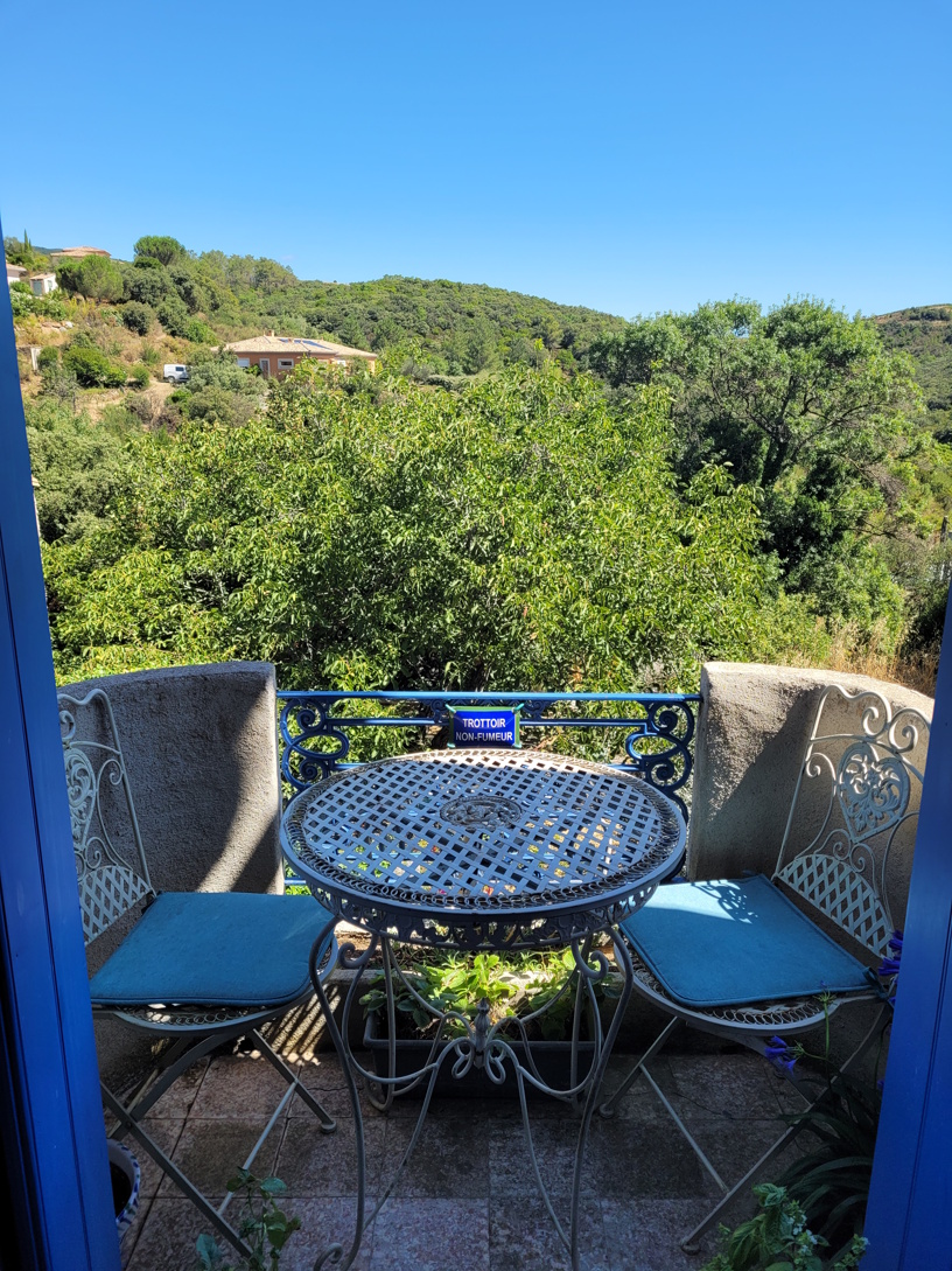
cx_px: 476
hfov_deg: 53.0
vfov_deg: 67.3
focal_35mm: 26
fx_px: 954
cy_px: 636
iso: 40
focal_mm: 5.4
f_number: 1.8
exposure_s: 1/1129
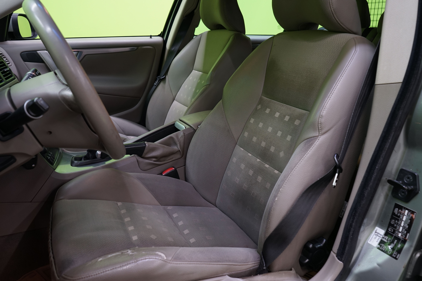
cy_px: 140
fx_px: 352
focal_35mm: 30
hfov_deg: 61.9
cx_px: 211
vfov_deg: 43.6
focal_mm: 30
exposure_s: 1/13
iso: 640
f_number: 5.6
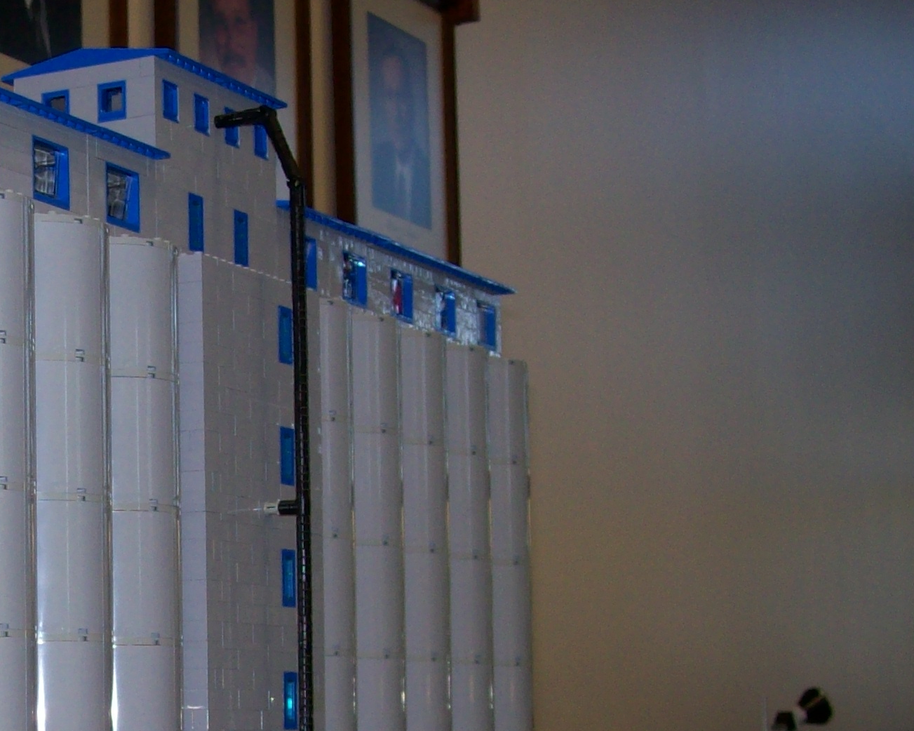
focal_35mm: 96
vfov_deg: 15.9
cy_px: 631
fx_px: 2596
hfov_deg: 19.4
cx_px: 6
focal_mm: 7.6
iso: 80
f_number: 3
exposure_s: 1/73.6
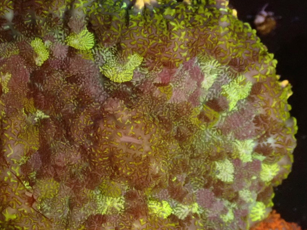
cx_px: 93
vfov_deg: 9.4
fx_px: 1392
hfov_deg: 12.6
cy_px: 155
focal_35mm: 157
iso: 1600
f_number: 4.9
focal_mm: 18
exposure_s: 1/80
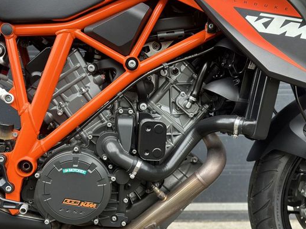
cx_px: 119
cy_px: 135
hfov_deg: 32.6
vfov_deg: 24.8
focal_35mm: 59
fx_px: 522
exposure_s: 1/300
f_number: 1.78
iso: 80
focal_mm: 6.86
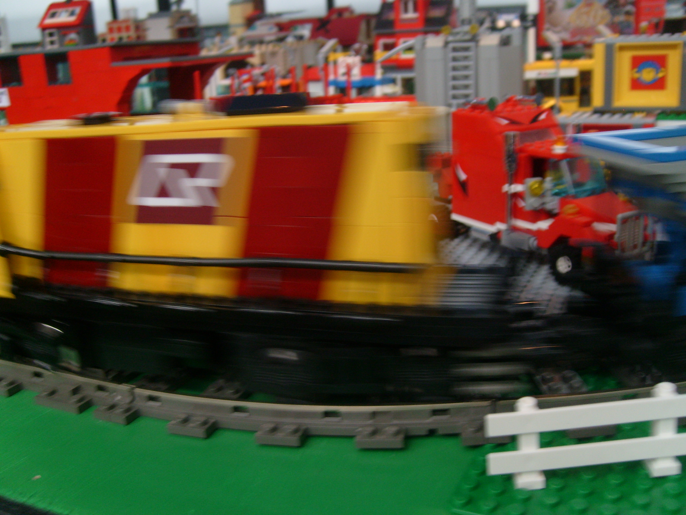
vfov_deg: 40.7
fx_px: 694
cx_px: 343
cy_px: 258
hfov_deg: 52.6
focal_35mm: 35
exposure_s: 1/30
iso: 100
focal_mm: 5.8
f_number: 2.8
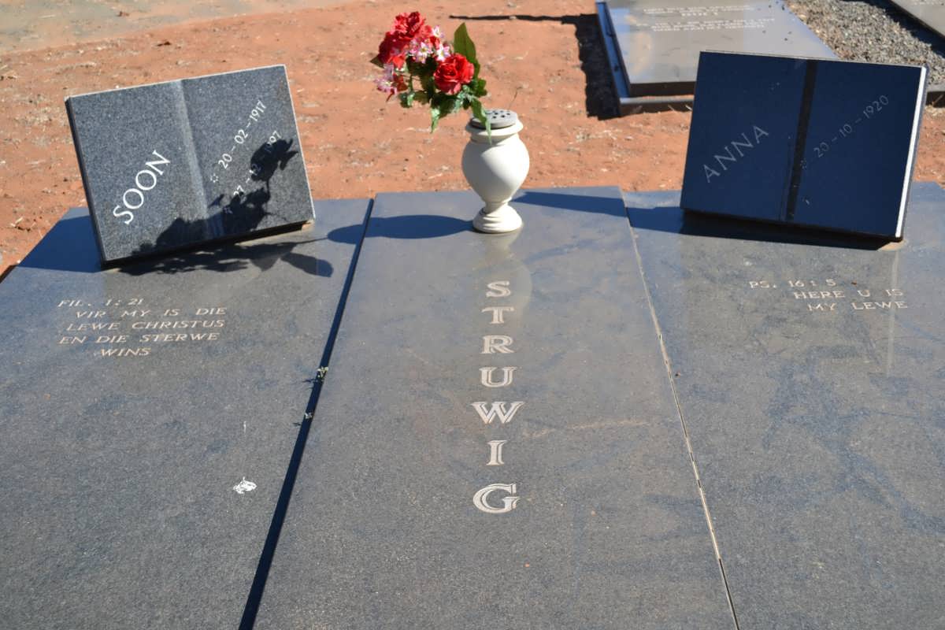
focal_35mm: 44
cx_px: 472
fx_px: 1142
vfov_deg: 30.8
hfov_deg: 45.0
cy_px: 315
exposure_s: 1/125
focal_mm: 29
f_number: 5.6
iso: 125
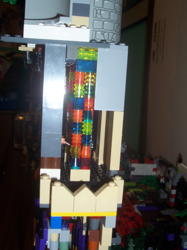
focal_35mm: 42
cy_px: 125
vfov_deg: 44.8
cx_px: 94
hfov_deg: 34.3
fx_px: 303
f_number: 3
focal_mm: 7
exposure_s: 1/60
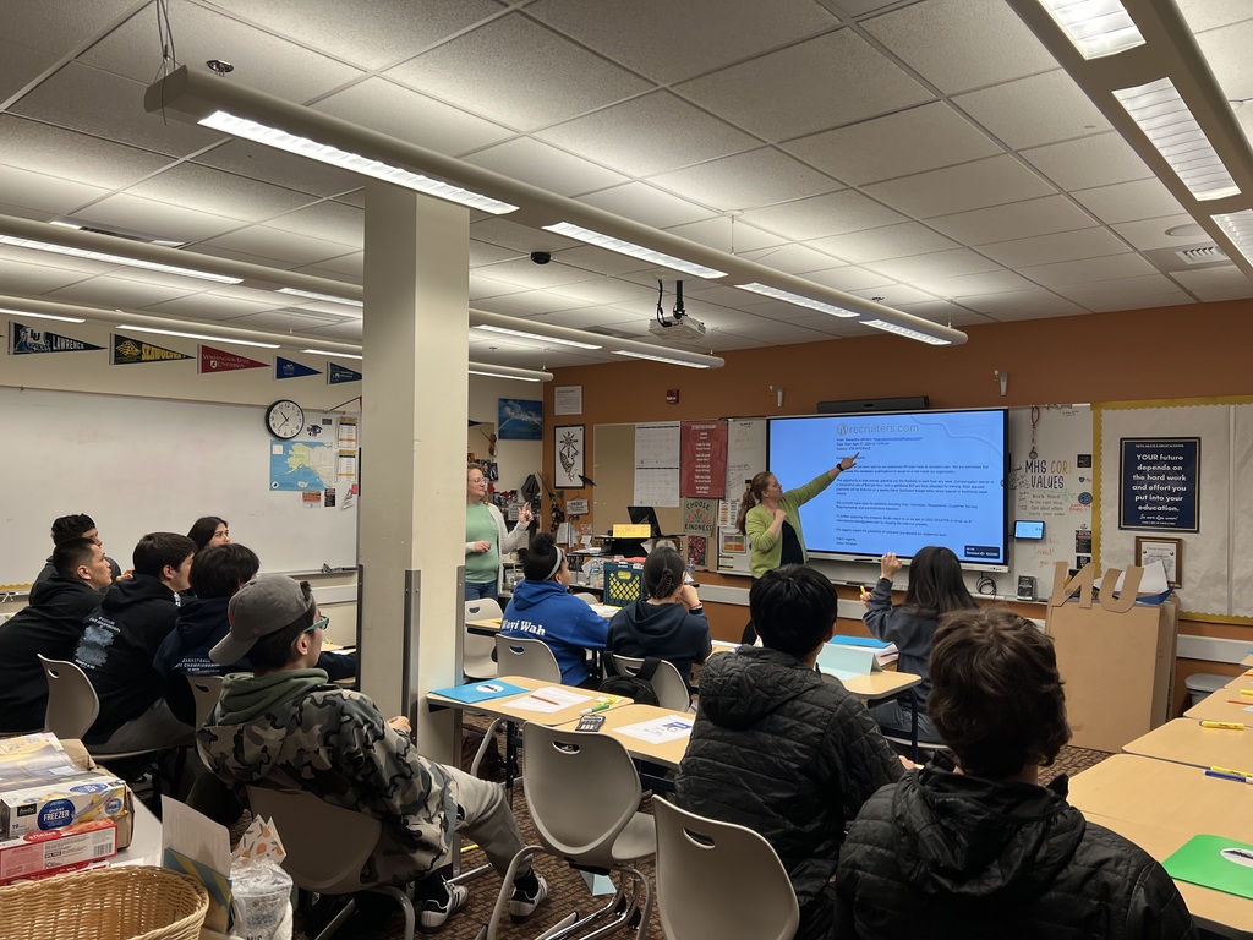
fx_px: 941
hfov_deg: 67.3
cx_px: 626
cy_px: 470
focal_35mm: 26
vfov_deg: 53.1
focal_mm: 5.7
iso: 80
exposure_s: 1/120
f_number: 1.5
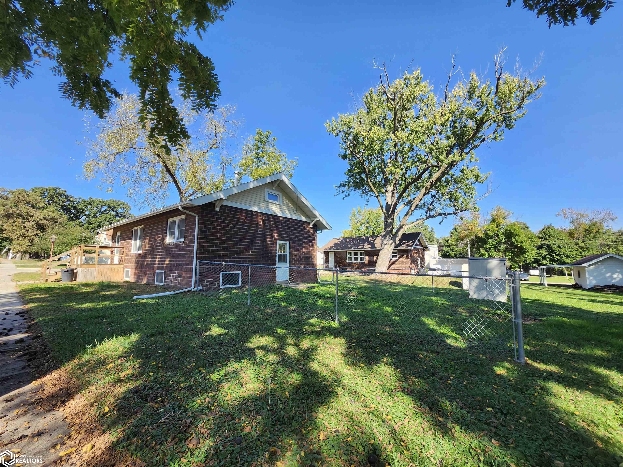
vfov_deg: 89.9
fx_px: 234
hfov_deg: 106.2
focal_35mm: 13
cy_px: 234
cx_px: 312
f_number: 2.2
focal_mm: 1.74
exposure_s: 1/606
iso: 40
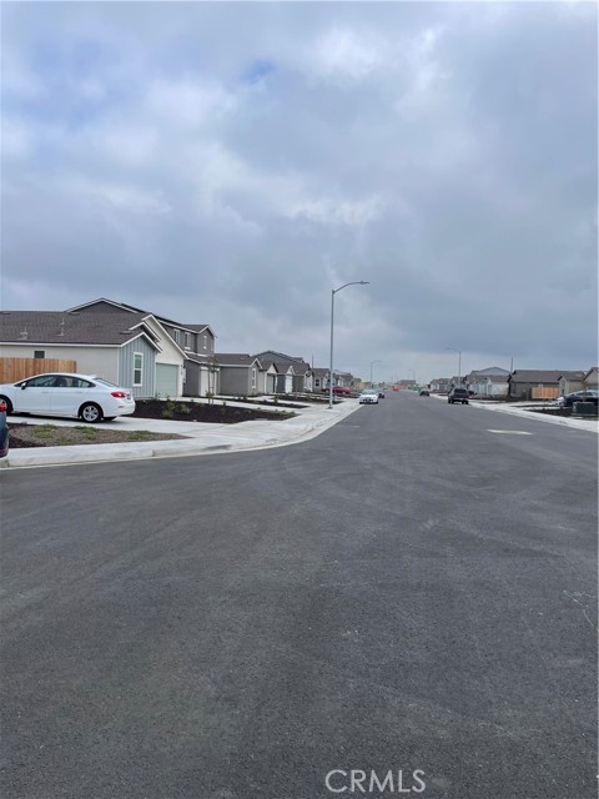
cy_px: 400
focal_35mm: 26
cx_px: 300
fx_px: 600
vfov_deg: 67.3
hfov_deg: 53.1
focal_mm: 4.2
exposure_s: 1/3205
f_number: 1.6
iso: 32
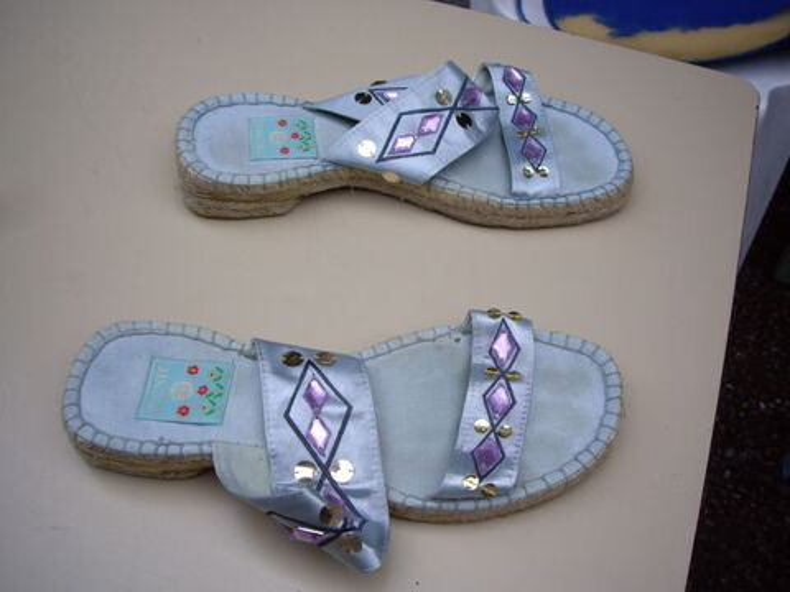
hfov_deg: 49.0
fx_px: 867
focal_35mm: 38
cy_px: 296
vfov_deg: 37.7
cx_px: 395
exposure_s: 1/320
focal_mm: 6.2
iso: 64
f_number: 4.3
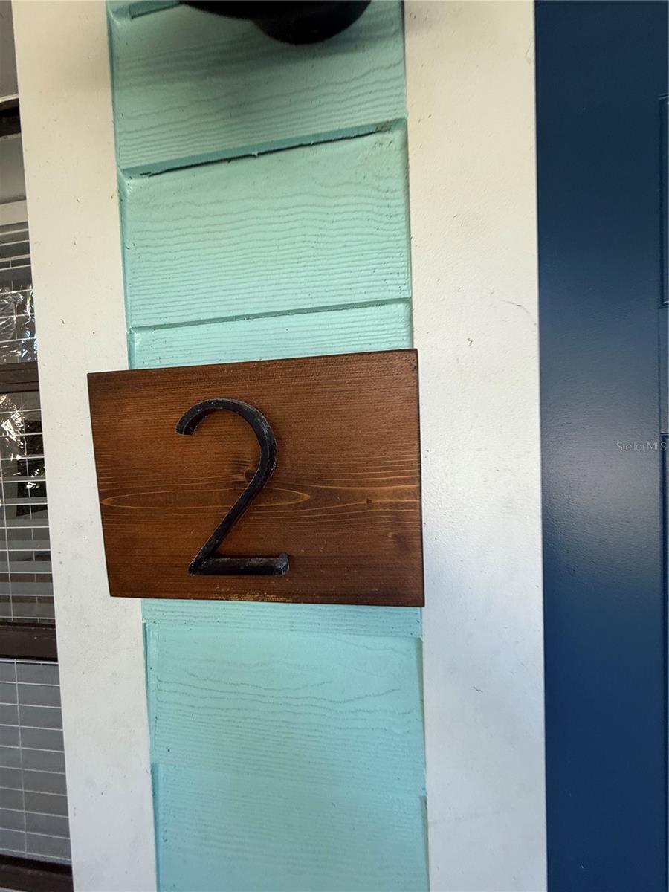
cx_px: 334
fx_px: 361
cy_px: 446
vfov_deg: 102.1
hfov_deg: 85.7
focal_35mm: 14
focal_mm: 2.22
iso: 64
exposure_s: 1/99
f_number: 2.2
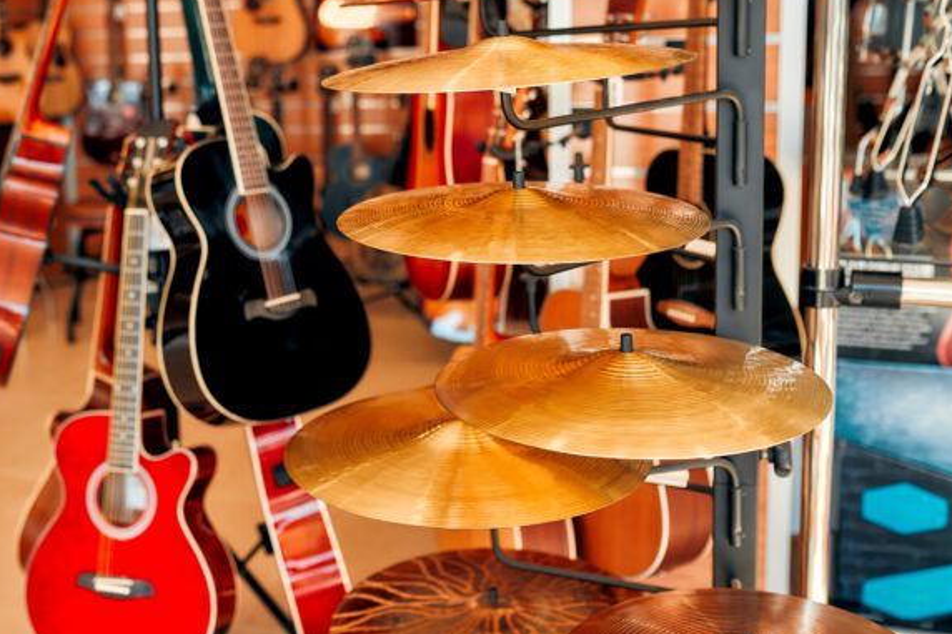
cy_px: 218
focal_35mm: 47
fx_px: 1242
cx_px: 331
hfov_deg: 41.5
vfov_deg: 28.5
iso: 500
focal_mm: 35
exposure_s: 1/640
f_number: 2.8
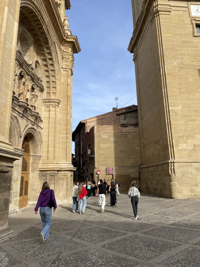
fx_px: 200
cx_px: 100
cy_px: 134
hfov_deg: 53.1
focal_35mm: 26
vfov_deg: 67.3
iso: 32
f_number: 1.6
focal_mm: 4.2
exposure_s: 1/2353
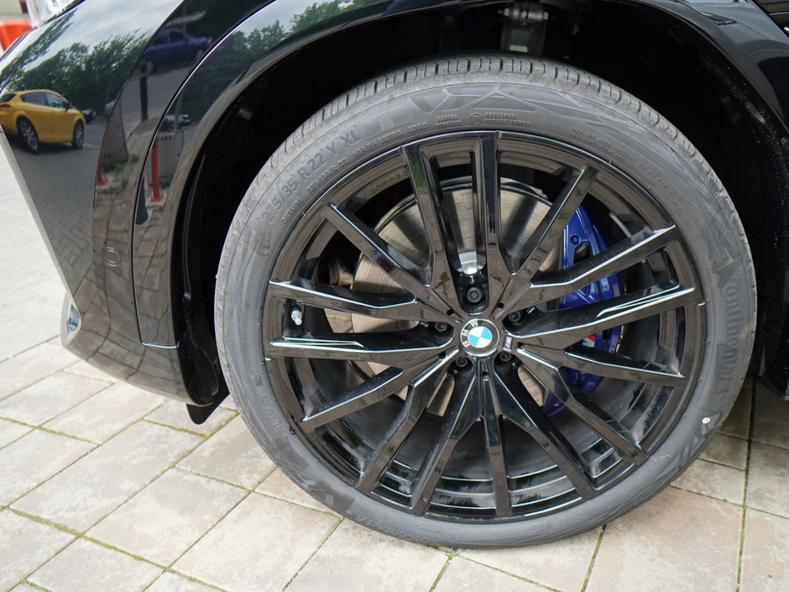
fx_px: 684
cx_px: 436
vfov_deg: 46.8
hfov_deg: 59.8
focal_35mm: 30
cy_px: 297
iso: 160
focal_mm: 18
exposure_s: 1/60
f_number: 4
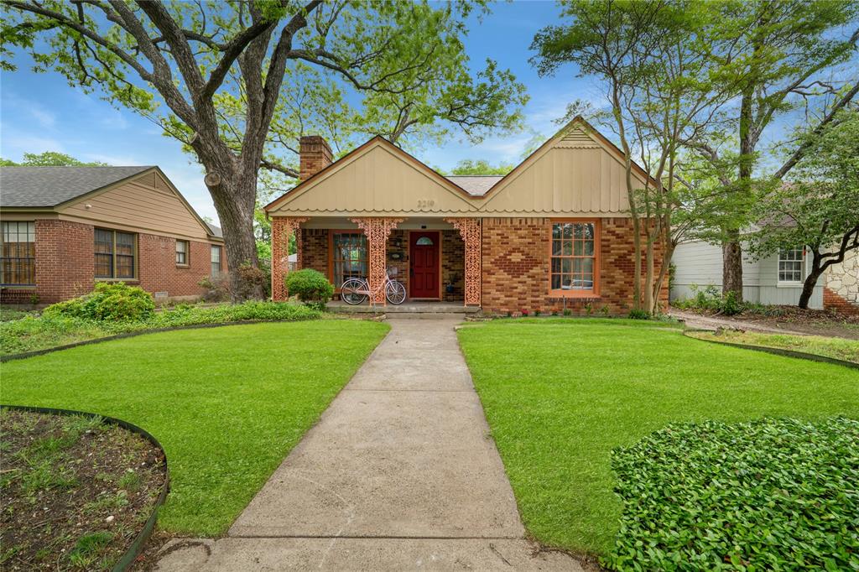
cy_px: 286
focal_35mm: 16
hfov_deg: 96.8
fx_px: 382
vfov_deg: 73.7
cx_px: 430
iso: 250
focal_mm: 16
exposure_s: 1/60
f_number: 9
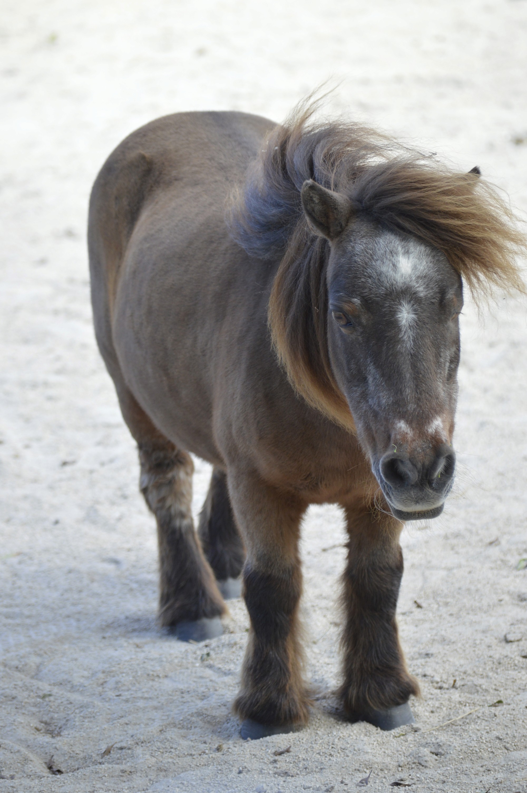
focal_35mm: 188
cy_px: 396
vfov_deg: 11.0
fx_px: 4124
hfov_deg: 7.3
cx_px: 264
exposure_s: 1/640
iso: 400
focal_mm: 125
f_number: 4.8
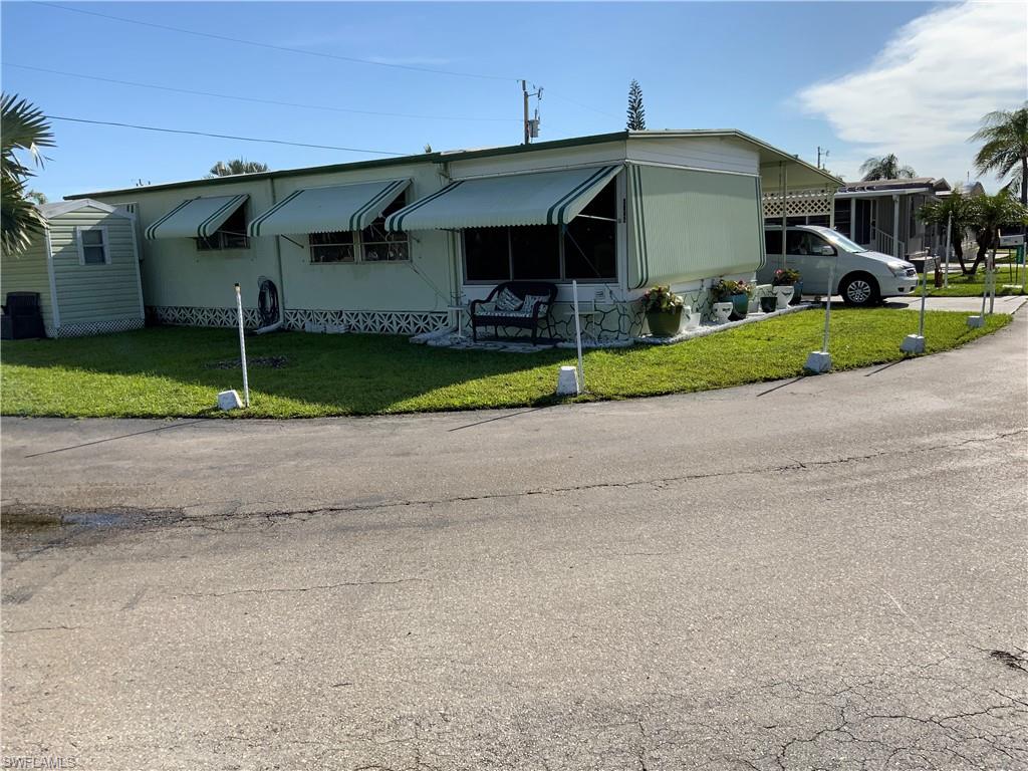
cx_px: 514
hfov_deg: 61.7
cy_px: 386
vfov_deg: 48.2
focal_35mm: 29
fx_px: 861
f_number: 1.8
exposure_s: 1/2320
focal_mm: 3
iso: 16
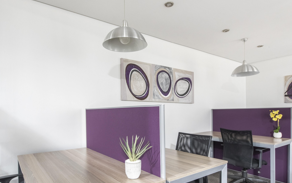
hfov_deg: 74.8
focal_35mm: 24
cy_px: 113
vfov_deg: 50.6
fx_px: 191
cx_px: 143
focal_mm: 16
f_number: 16
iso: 800
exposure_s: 1/2
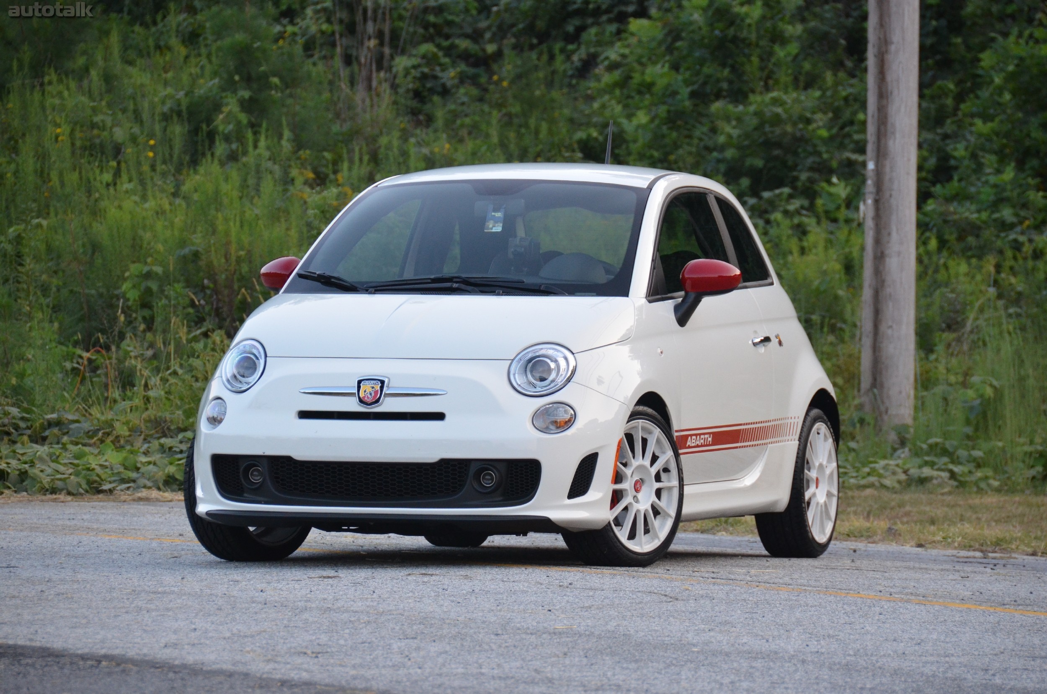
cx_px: 524
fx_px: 5877
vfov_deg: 6.8
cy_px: 347
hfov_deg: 10.2
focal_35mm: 202
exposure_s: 1/400
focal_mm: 135
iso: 1600
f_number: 5.6
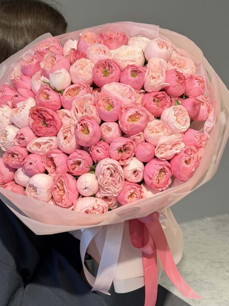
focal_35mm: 76
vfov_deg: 25.6
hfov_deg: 19.4
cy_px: 136
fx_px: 671
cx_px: 100
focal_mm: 6.76
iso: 80
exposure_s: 1/100
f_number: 1.78
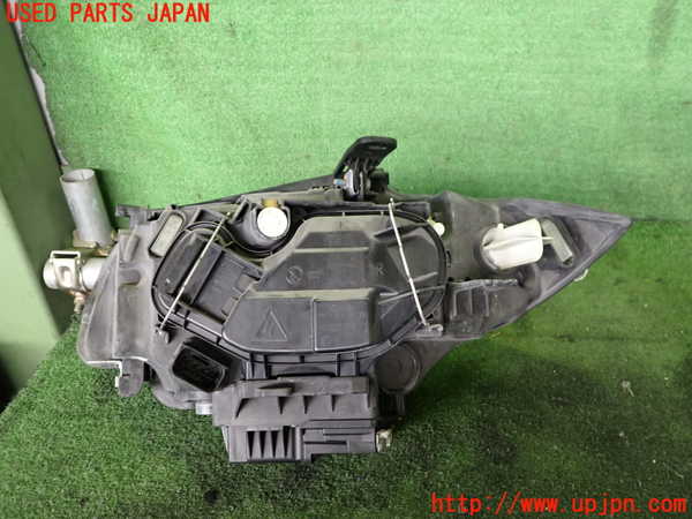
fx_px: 600
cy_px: 260
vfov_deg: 46.8
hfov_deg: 60.0
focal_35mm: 30
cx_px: 346
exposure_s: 1/30
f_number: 2.3
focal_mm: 5.4
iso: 320
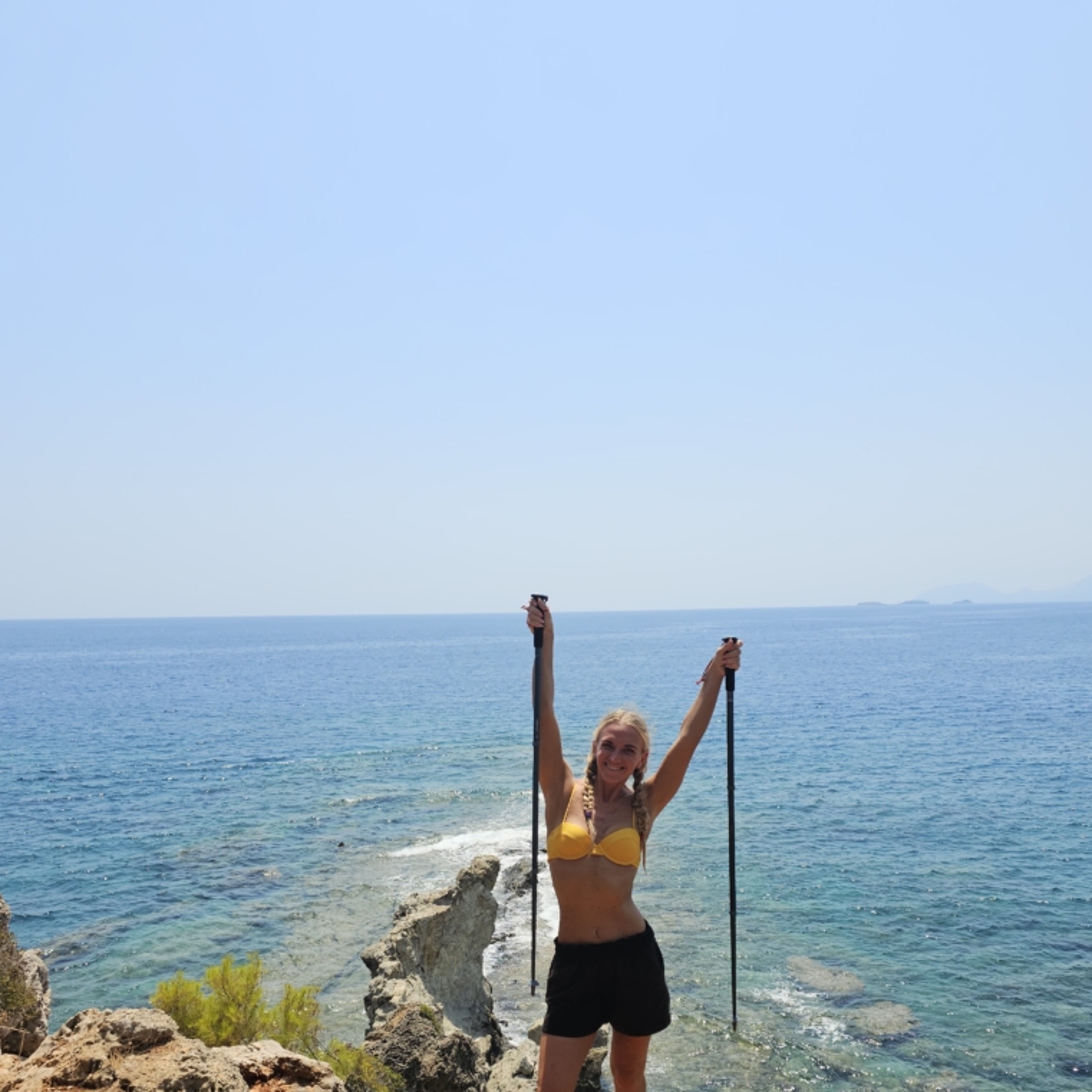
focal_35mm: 28
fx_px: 999
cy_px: 716
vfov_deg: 56.2
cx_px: 541
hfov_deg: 57.3
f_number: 1.7
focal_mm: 6.3
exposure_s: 1/1476
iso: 16
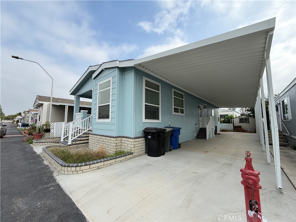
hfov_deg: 102.1
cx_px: 148
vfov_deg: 85.7
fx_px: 120
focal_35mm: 14
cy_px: 111
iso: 50
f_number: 2.2
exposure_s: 1/502
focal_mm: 2.22
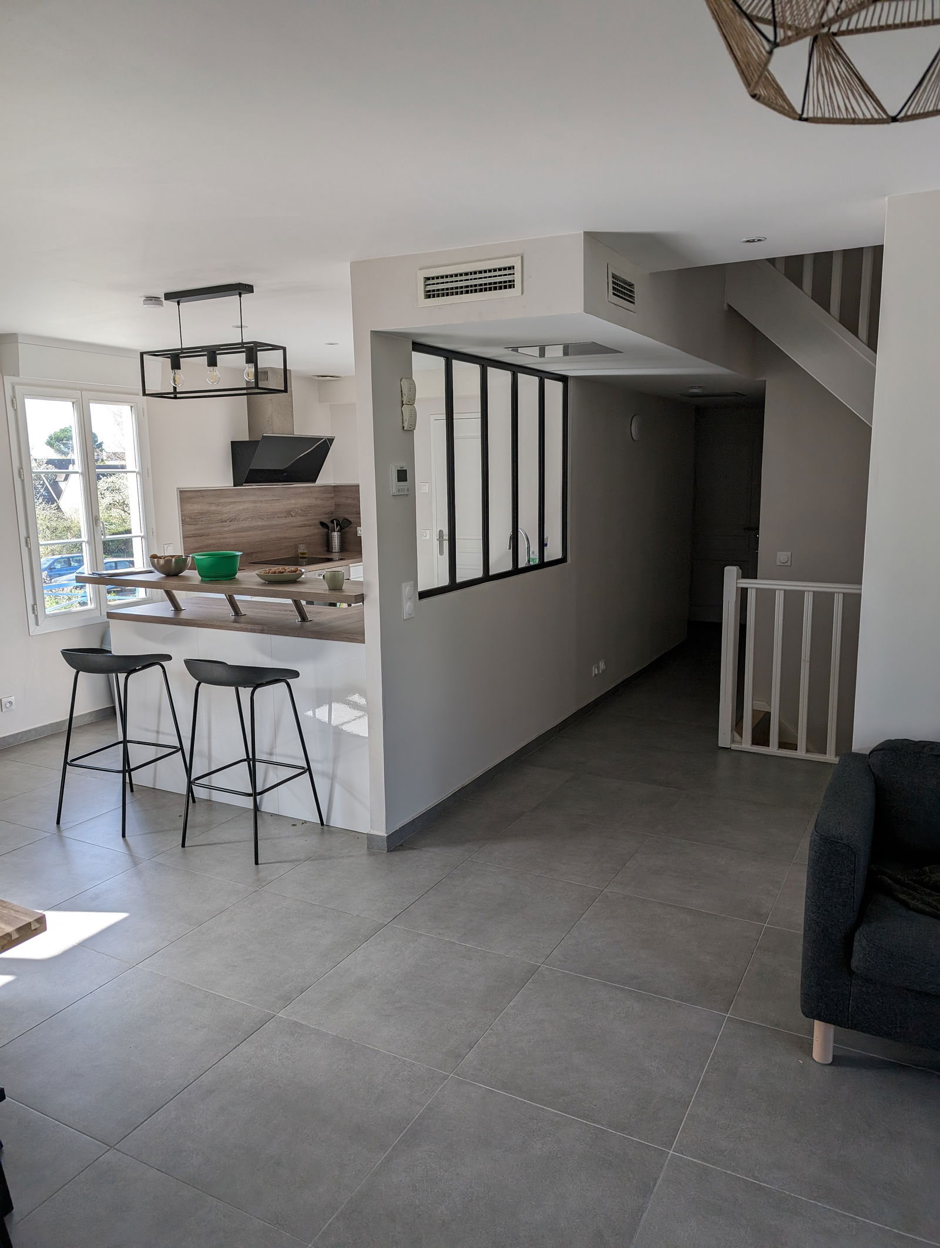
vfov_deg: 71.5
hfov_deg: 56.9
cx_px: 470
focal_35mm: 24
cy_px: 624
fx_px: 867
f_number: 1.68
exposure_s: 1/124
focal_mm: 6.9
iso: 24
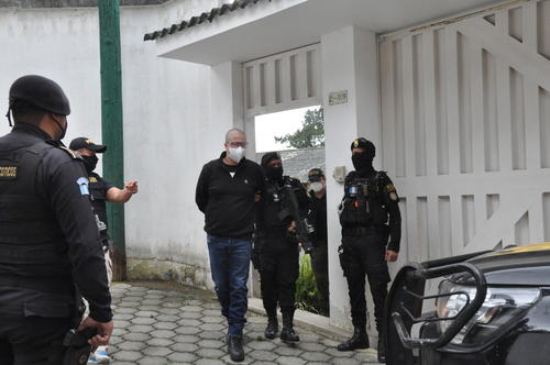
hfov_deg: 51.3
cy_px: 182
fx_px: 572
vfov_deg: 35.4
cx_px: 275
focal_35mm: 38
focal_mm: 25
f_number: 16
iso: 1600
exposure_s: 1/160
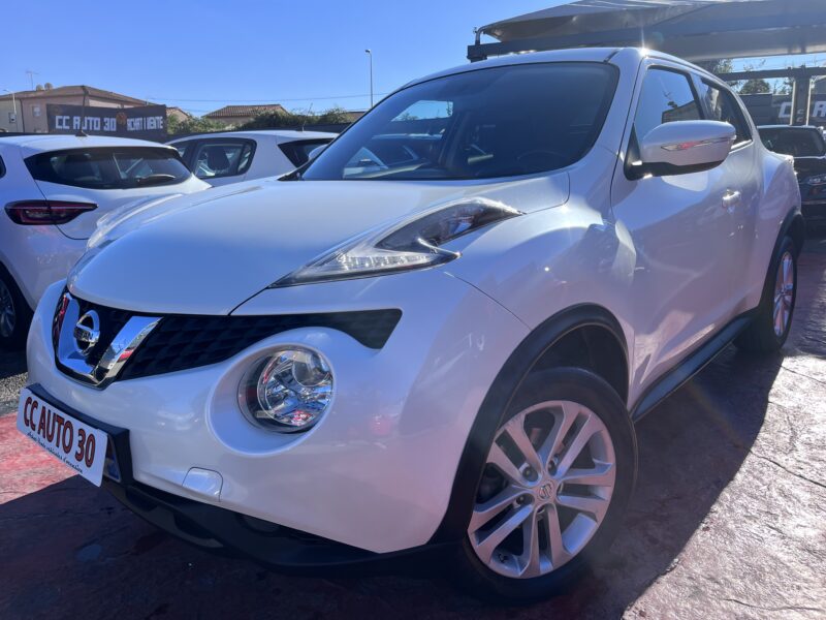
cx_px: 413
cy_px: 310
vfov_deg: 53.1
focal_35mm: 26
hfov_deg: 67.3
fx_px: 620
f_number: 1.6
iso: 50
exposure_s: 1/2179
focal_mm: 5.1
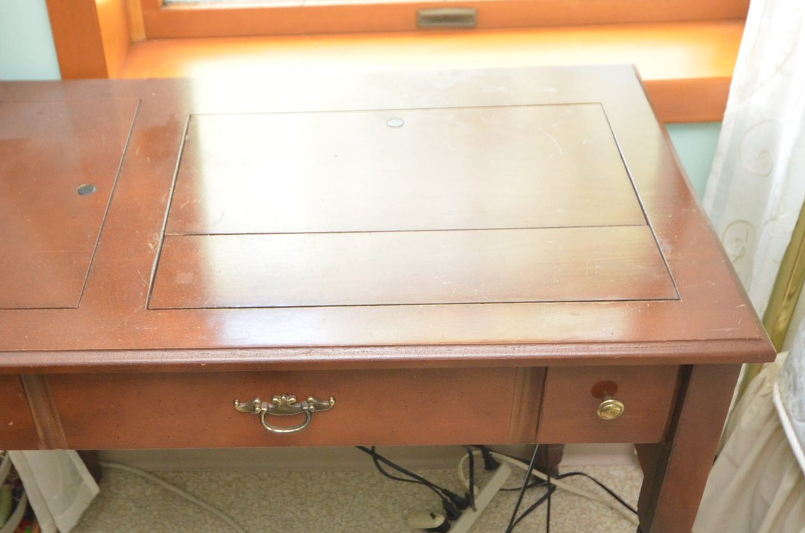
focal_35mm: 44
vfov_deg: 30.4
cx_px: 300
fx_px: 982
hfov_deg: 44.2
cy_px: 285
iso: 2500
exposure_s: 1/60
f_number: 4.5
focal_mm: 20
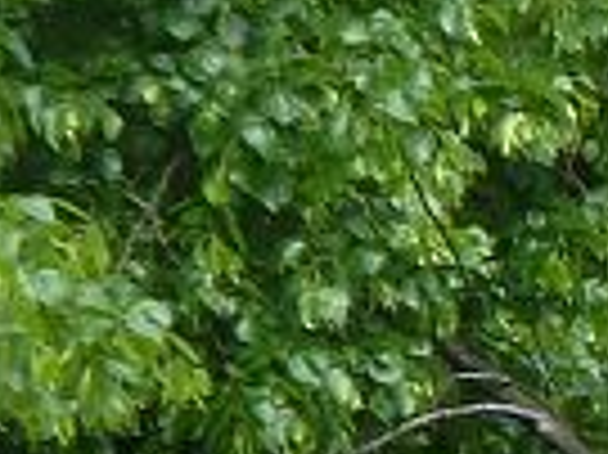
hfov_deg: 1.8
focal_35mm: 1118
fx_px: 19619
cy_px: 850
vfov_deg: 1.3
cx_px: 2247
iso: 80
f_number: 4.5
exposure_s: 1/160
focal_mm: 24.1
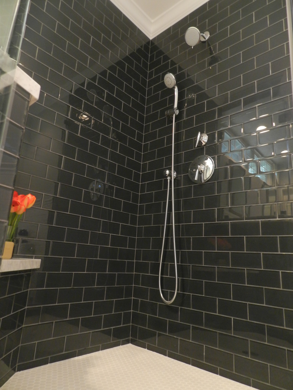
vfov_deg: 73.9
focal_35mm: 23
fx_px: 260
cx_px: 146
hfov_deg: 58.9
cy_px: 195
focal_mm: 4
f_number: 3.4
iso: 360
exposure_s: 1/15
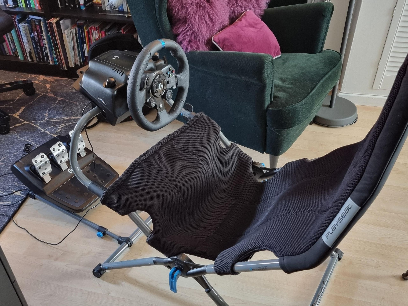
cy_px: 153
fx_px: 306
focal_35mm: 26
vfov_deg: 53.1
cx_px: 204
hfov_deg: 67.3
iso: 640
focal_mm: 5.4
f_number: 1.8
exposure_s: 1/25
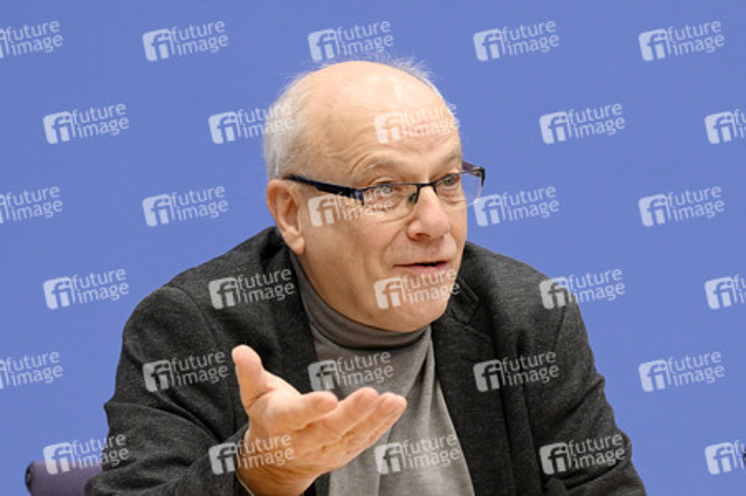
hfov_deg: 20.4
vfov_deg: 13.7
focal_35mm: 100
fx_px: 2071
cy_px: 248
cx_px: 373
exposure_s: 1/400
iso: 5000
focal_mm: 100
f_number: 6.3
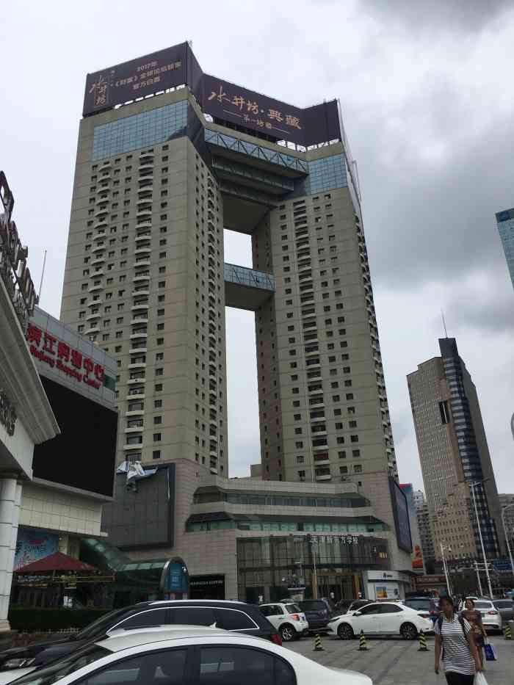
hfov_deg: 48.2
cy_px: 342
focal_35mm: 29
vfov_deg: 61.7
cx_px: 257
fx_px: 574
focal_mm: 4.15
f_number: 2.2
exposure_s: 1/2024
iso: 25
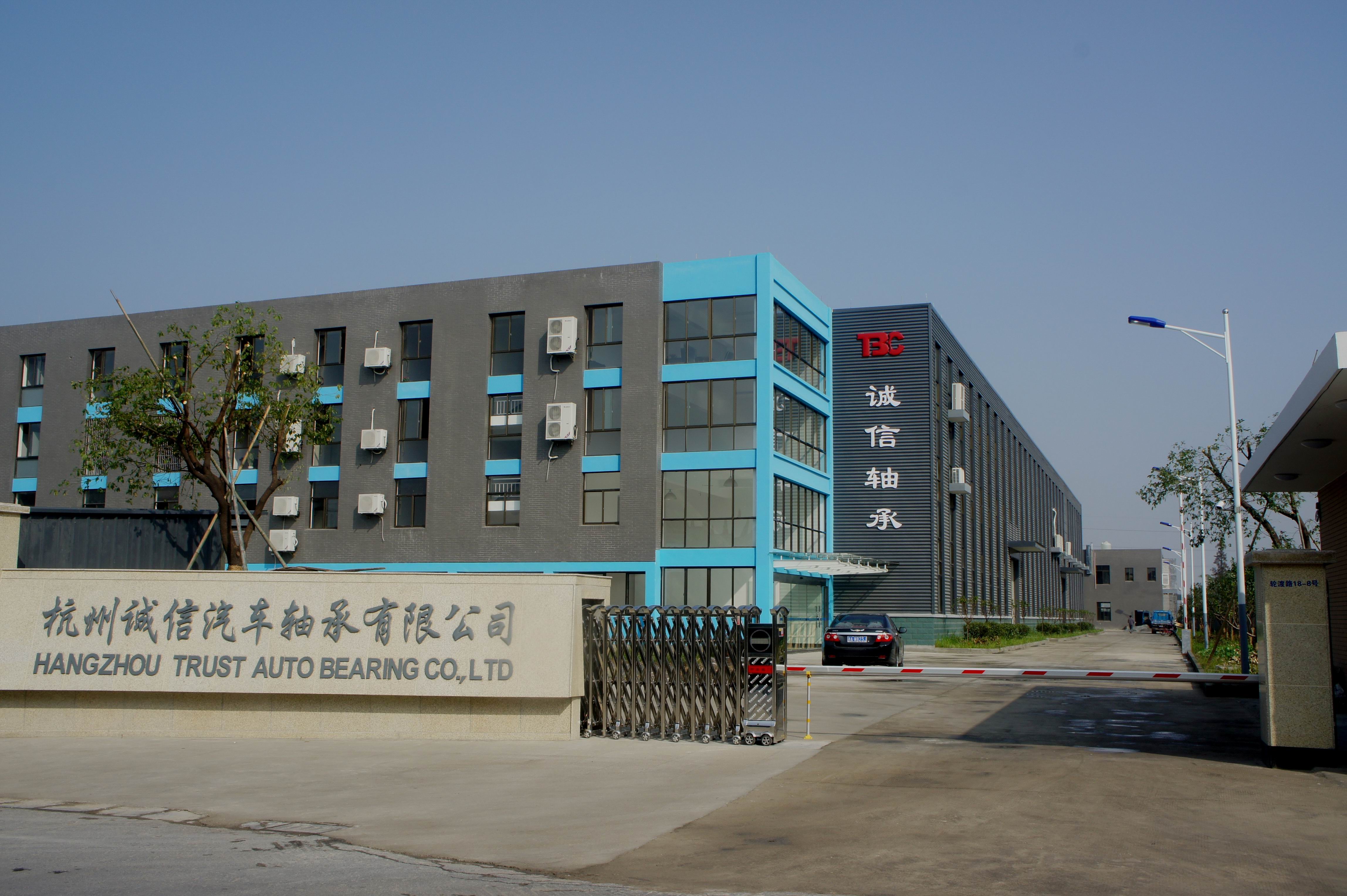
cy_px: 448
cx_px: 674
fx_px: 1234
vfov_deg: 39.9
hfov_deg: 57.3
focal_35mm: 33
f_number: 11
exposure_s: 1/200
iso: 200
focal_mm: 22
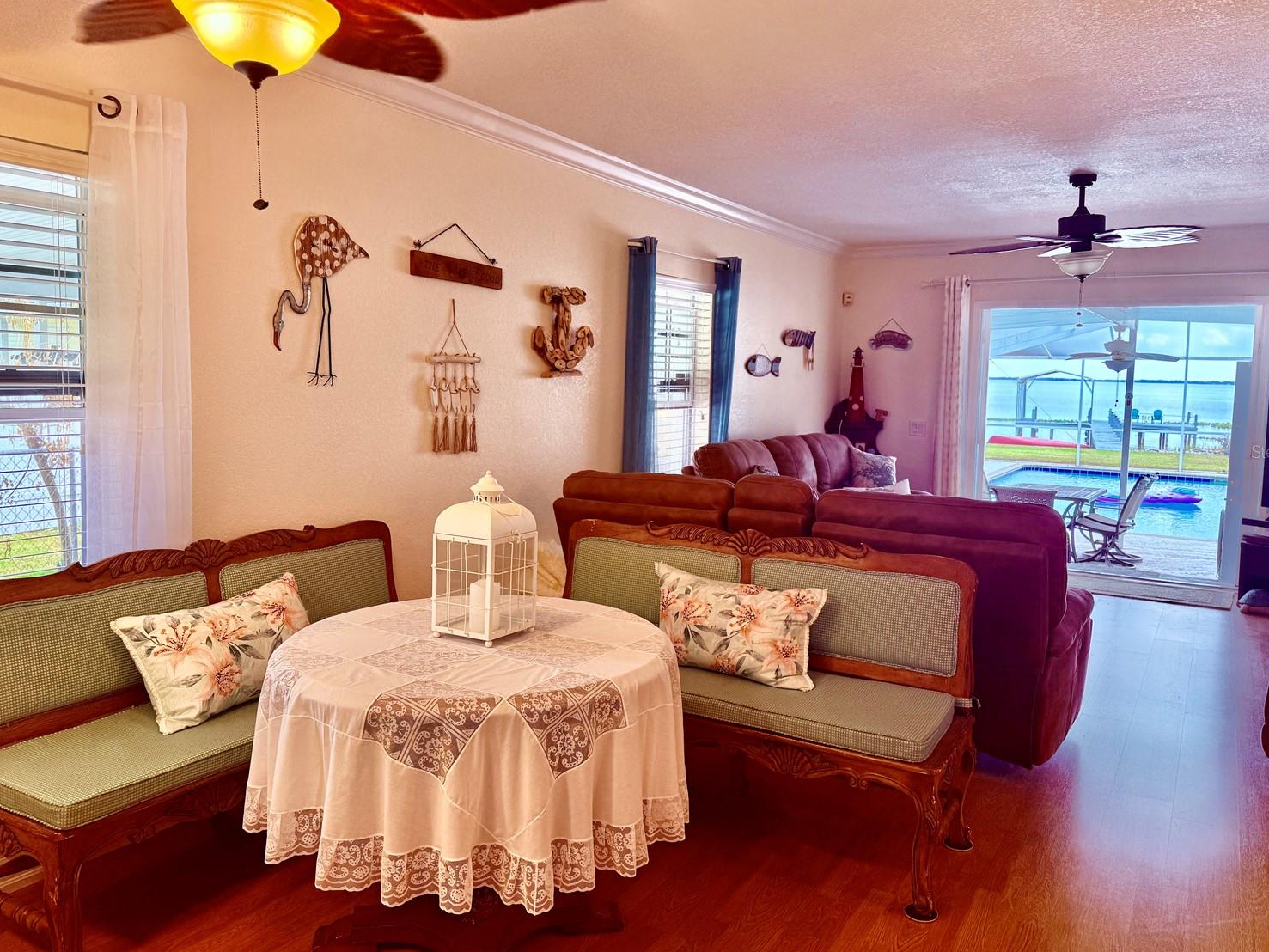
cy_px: 451
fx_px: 953
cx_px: 645
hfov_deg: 67.3
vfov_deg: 53.0
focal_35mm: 26
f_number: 1.78
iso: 50
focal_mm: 6.76
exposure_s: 1/120
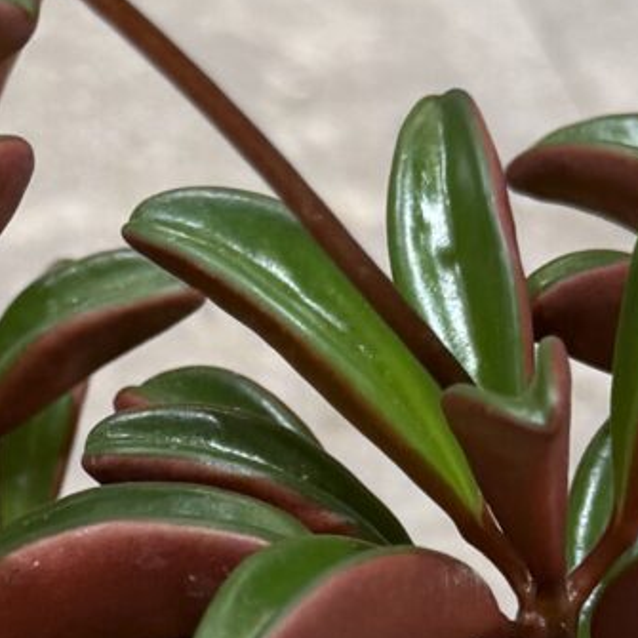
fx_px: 3378
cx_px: 149
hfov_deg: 10.8
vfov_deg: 10.7
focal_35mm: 162
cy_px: 556
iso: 125
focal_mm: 6.76
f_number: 1.78
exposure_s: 1/100
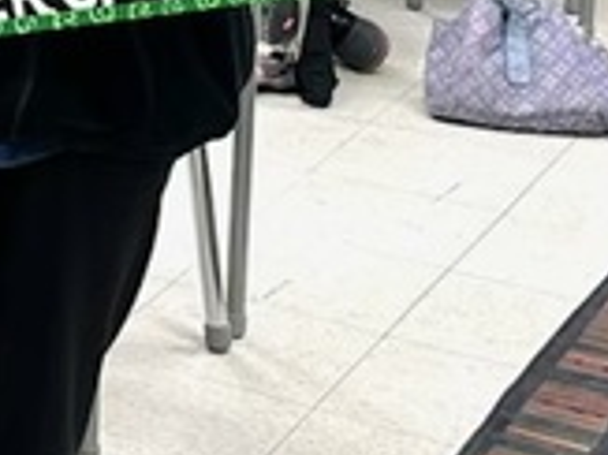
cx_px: -671
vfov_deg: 9.4
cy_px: -362
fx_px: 2650
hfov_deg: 11.6
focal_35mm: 151
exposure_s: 1/120
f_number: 1.78
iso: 160
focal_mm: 6.86
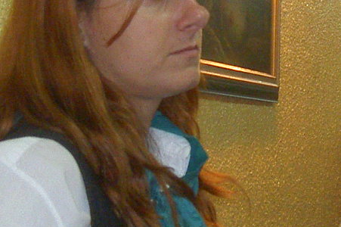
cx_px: 266
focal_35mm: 144
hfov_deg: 14.2
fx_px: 1363
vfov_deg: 9.5
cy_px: 30
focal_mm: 8
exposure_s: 1/59.5
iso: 100
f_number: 2.8
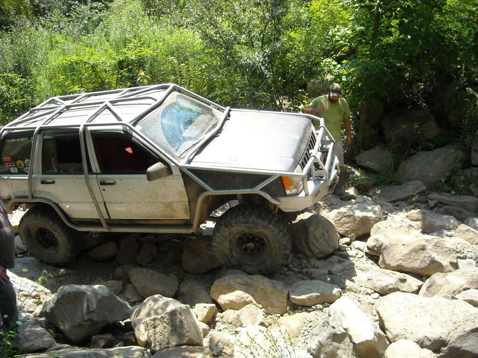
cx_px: 239
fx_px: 483
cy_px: 179
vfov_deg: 40.7
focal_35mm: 35
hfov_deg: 52.6
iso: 64
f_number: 2.8
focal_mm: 5.7
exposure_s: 1/402
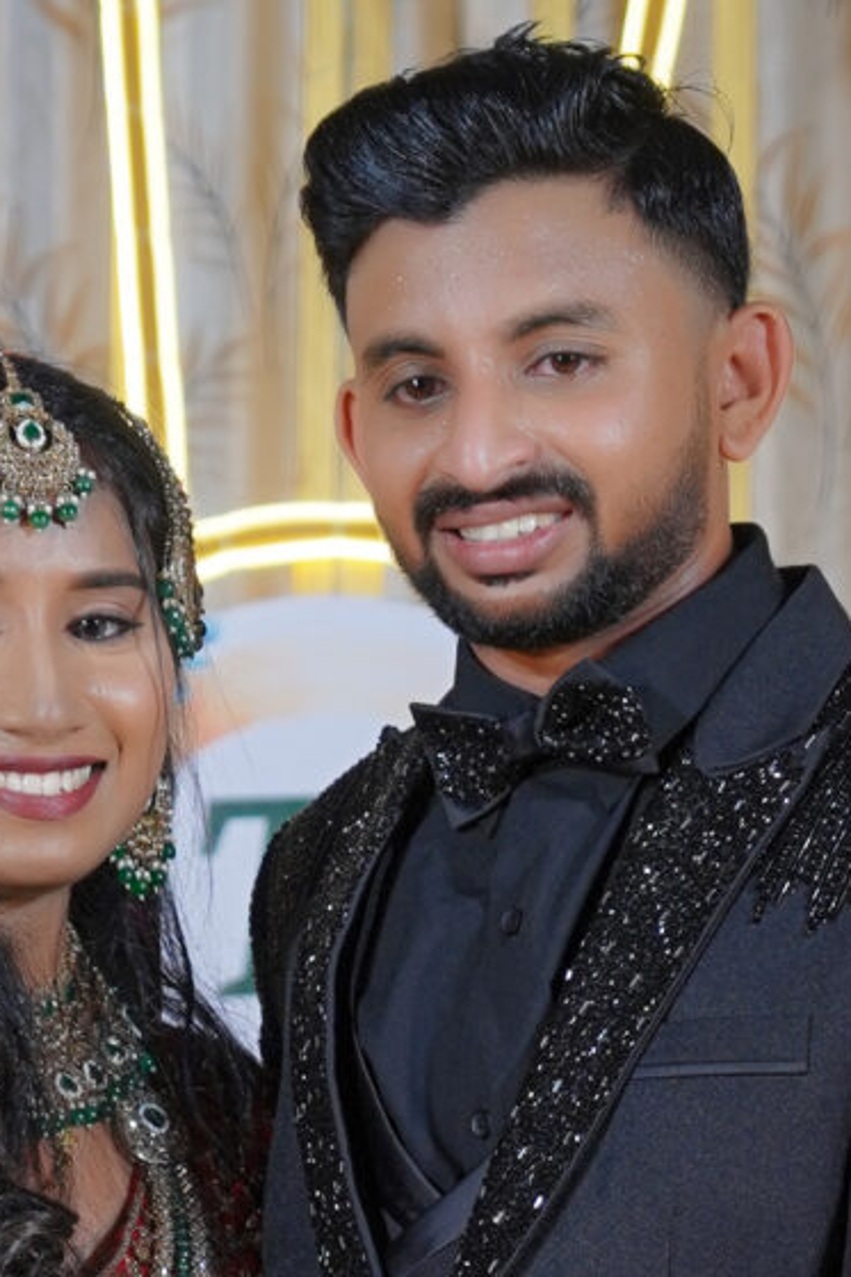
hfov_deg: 4.3
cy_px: 1861
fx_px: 11353
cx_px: 254
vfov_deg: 6.4
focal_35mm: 320
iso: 250
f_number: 4
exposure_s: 1/200
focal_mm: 70
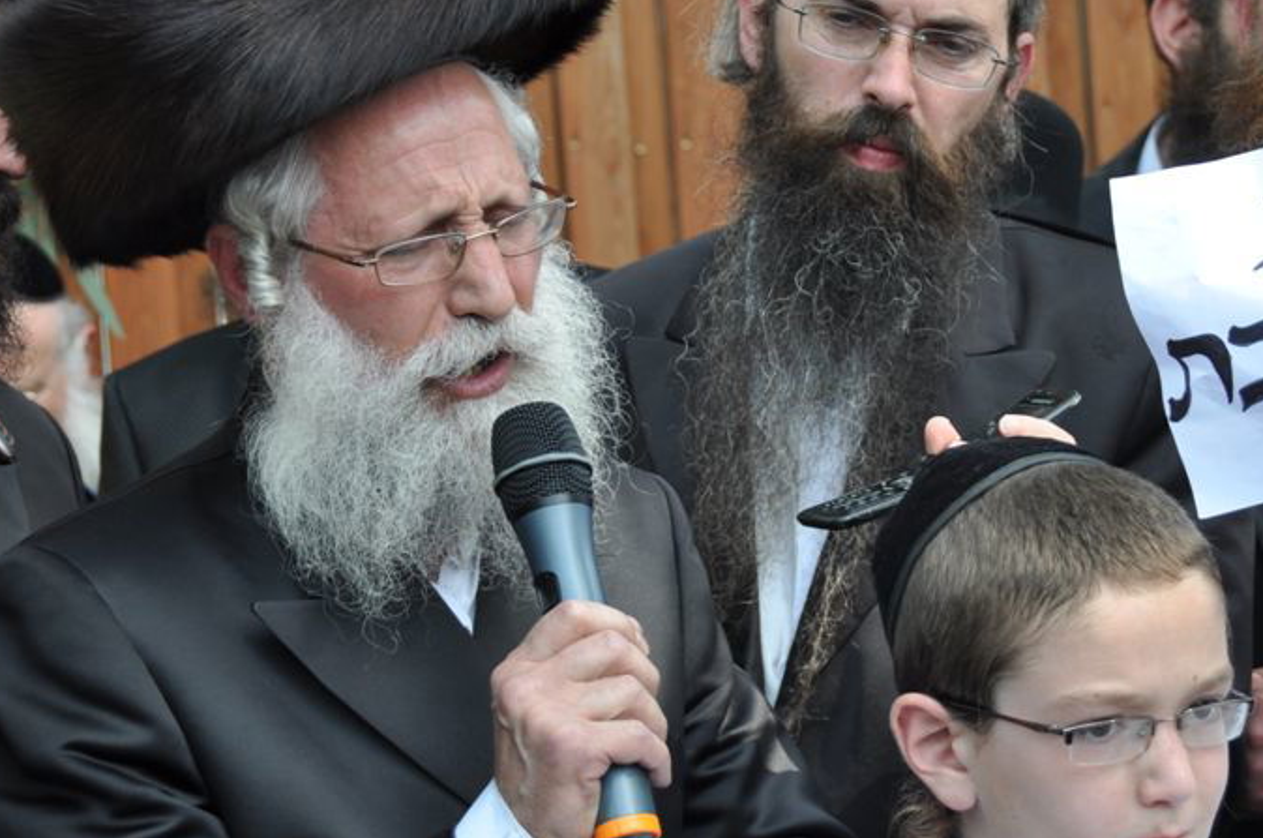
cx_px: 787
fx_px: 3993
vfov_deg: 12.0
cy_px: 412
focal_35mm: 114
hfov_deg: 17.9
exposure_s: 1/160
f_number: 6.3
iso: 200
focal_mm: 50
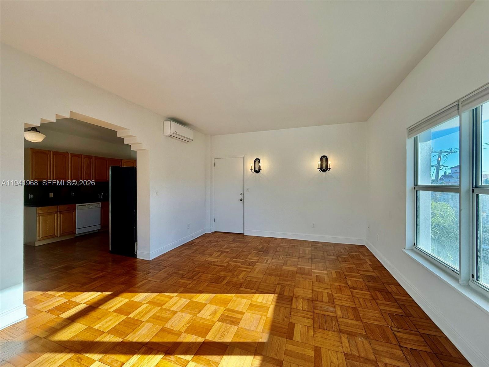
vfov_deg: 85.7
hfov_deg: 102.1
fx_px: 198
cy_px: 184
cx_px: 244
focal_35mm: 14
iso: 50
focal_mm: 2.22
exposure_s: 1/170
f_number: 2.2
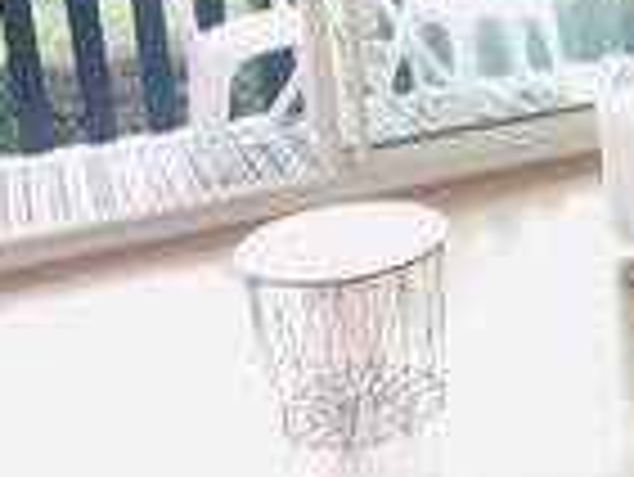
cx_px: 719
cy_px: 36
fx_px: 1356
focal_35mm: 74
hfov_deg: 24.3
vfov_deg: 19.5
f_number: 2.2
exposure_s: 1/50
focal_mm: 4.15
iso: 25
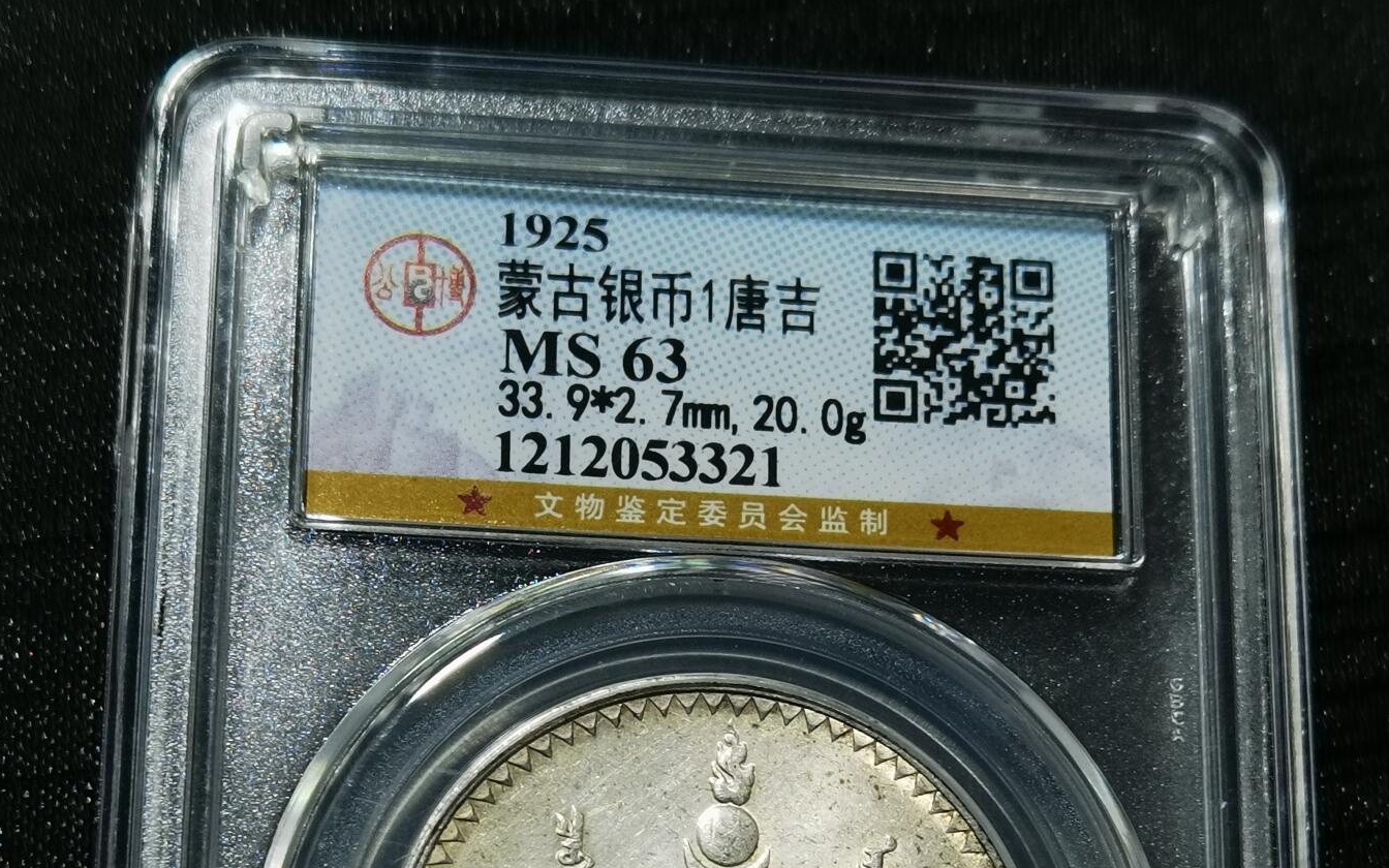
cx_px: 693
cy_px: 848
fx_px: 3331
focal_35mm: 88
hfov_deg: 23.6
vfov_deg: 14.6
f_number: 1.9
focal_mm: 6.67
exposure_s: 1/100
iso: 64
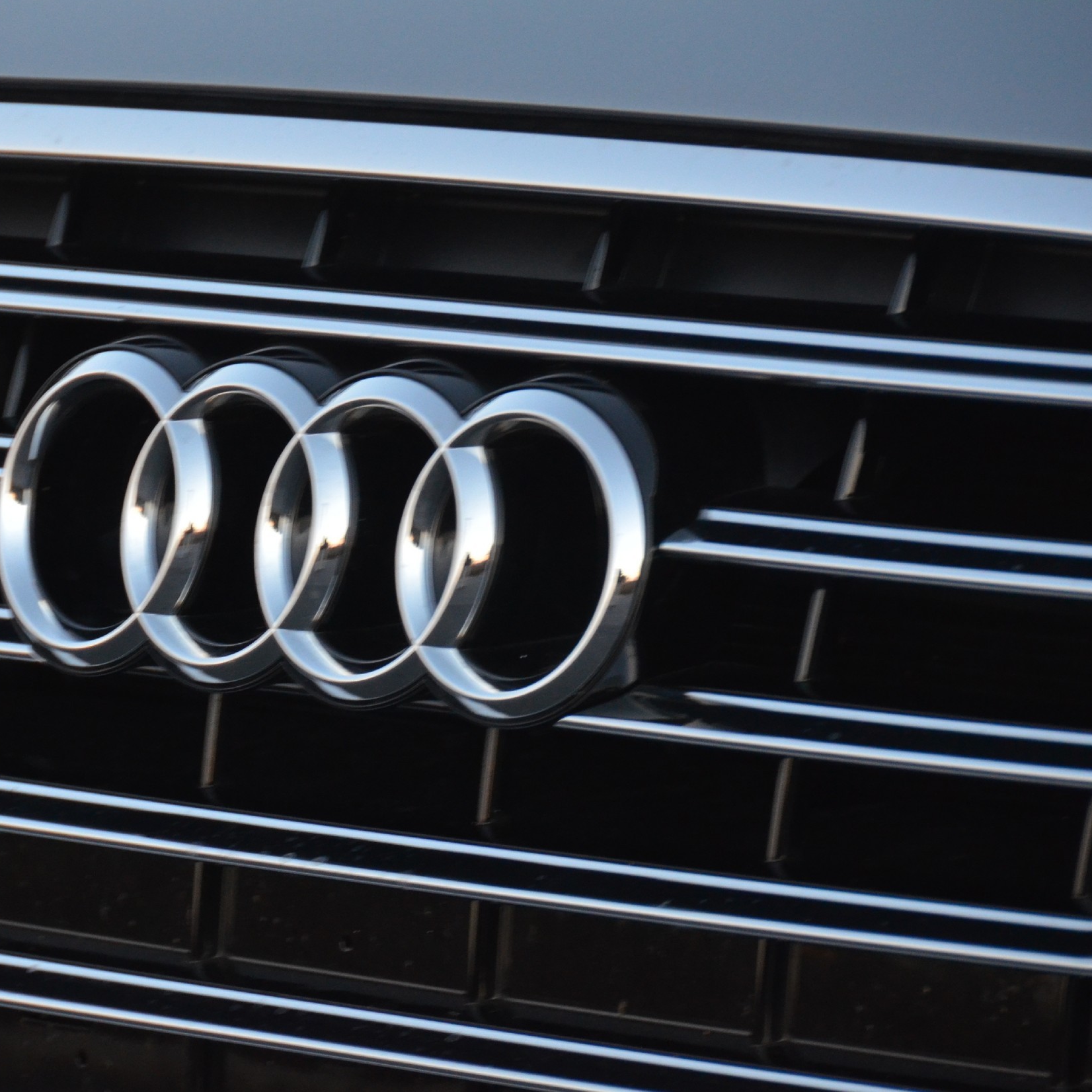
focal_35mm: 385
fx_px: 13741
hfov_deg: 4.6
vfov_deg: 4.6
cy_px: 545
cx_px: 362
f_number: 5.6
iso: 1600
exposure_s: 1/100
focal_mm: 200
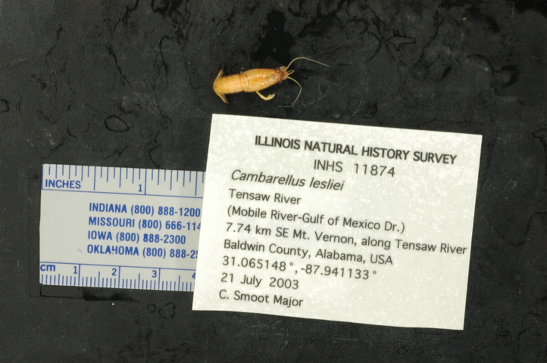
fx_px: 1366
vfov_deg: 15.2
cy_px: 182
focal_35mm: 90
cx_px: 274
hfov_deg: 22.6
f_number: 29
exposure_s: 1/1.6
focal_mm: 60
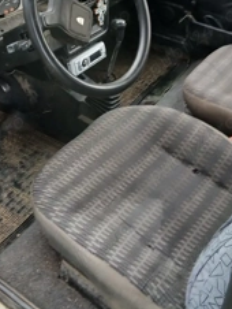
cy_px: 59
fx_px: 410
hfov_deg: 31.6
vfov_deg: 39.5
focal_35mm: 46
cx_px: 113
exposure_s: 1/50.3
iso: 80
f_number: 1.8
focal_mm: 3.98
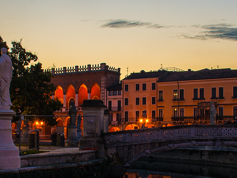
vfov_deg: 20.9
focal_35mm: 70
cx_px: 116
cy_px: 131
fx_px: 479
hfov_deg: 27.8
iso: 100
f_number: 13
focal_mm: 18
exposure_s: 1.6
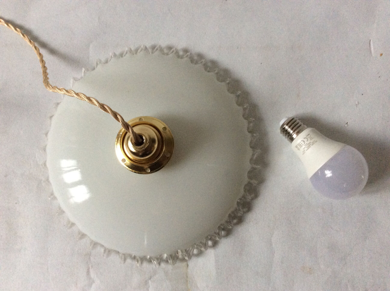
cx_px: 195
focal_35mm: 32
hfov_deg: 56.9
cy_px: 146
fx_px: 360
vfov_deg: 44.1
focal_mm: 3.3
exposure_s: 1/25
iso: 200
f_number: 2.4
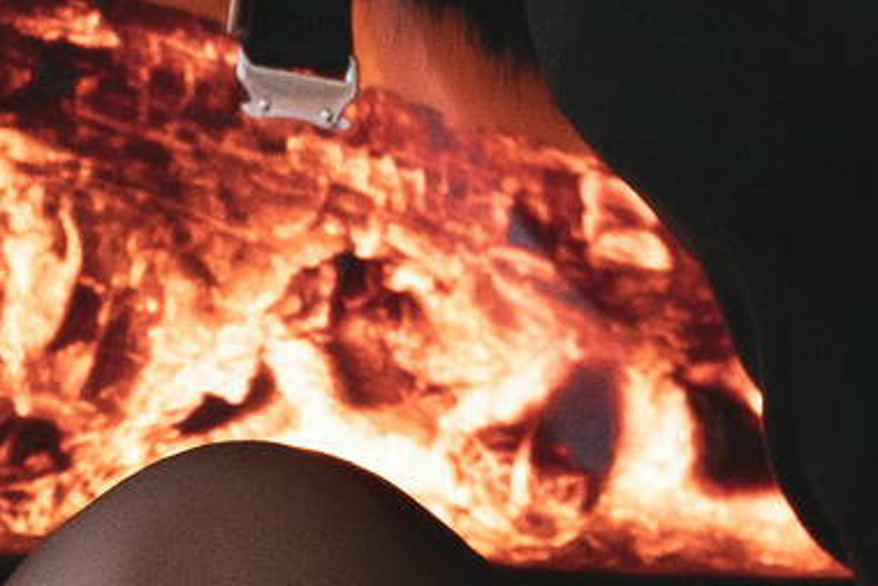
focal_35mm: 372
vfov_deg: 3.7
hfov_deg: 5.5
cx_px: 195
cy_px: -257
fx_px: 9076
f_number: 2.8
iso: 2000
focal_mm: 47
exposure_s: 1/125
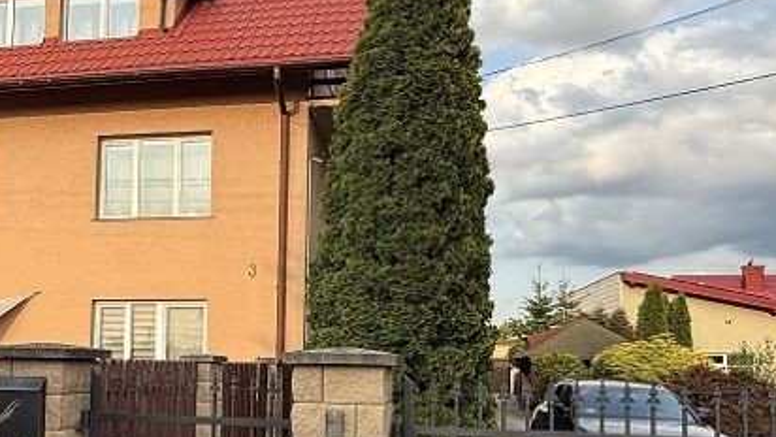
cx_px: 264
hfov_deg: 53.0
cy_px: 324
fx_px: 762
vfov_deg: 31.5
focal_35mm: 37
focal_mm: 2.22
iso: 50
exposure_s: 1/579
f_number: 2.2
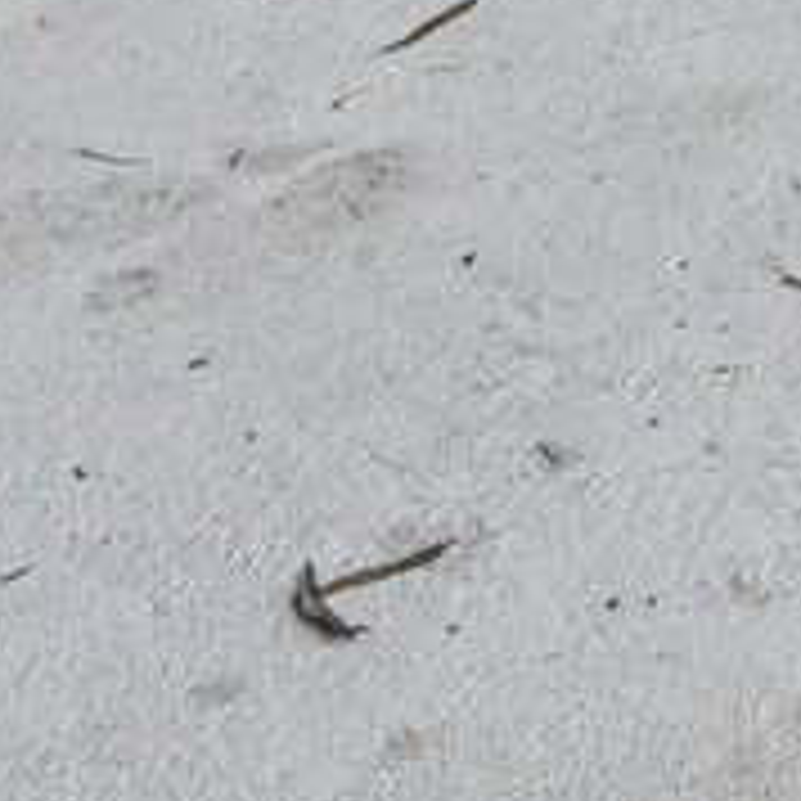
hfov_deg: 10.6
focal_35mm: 147
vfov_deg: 8.7
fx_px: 3848
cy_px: -1964
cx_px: 1773
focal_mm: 10
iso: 400
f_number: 8
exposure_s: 1/20
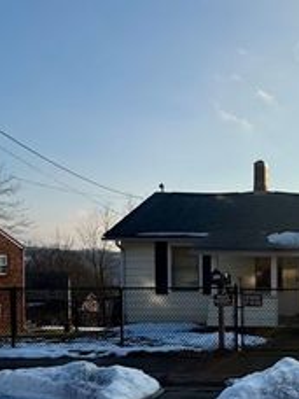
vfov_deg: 44.9
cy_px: 274
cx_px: 337
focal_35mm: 41
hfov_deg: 30.9
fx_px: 472
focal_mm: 2.22
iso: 40
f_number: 2.2
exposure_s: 1/3390
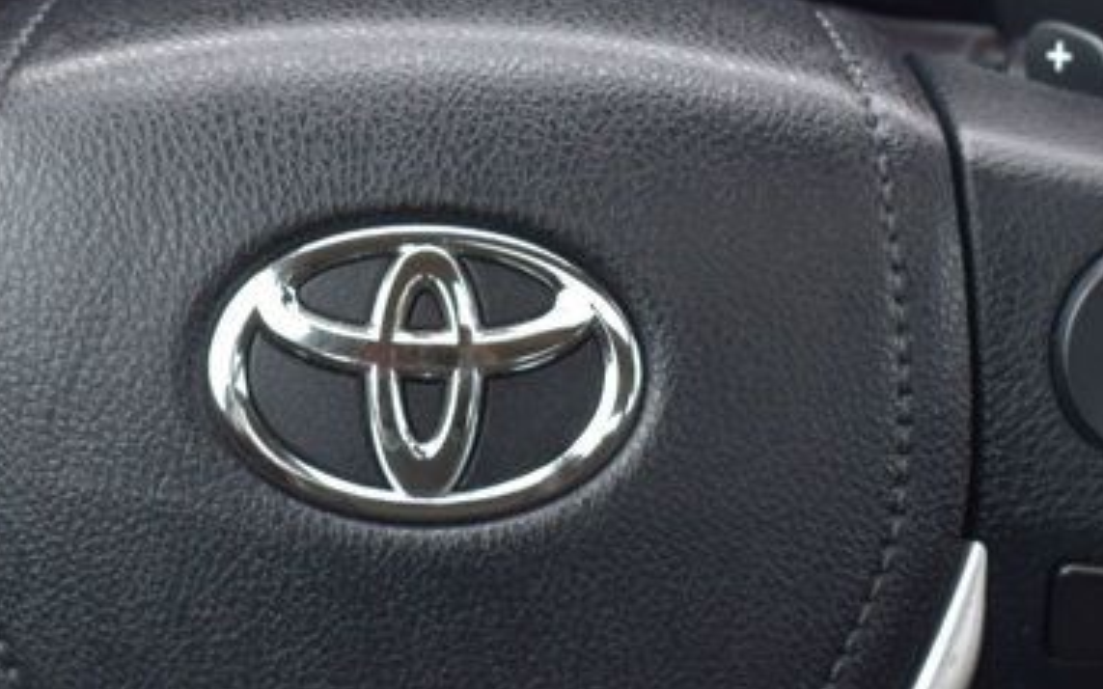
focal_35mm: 156
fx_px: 4689
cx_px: 469
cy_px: 266
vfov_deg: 8.4
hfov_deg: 13.4
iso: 400
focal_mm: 38
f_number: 7.1
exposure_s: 1/30
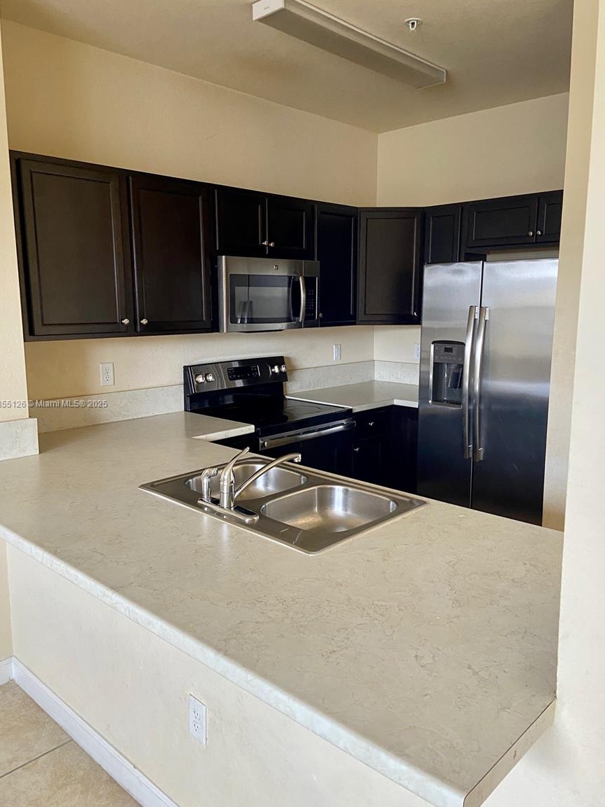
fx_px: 629
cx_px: 293
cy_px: 404
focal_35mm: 27
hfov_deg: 51.3
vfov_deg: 65.3
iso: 200
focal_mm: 4.25
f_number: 1.8
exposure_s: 1/60
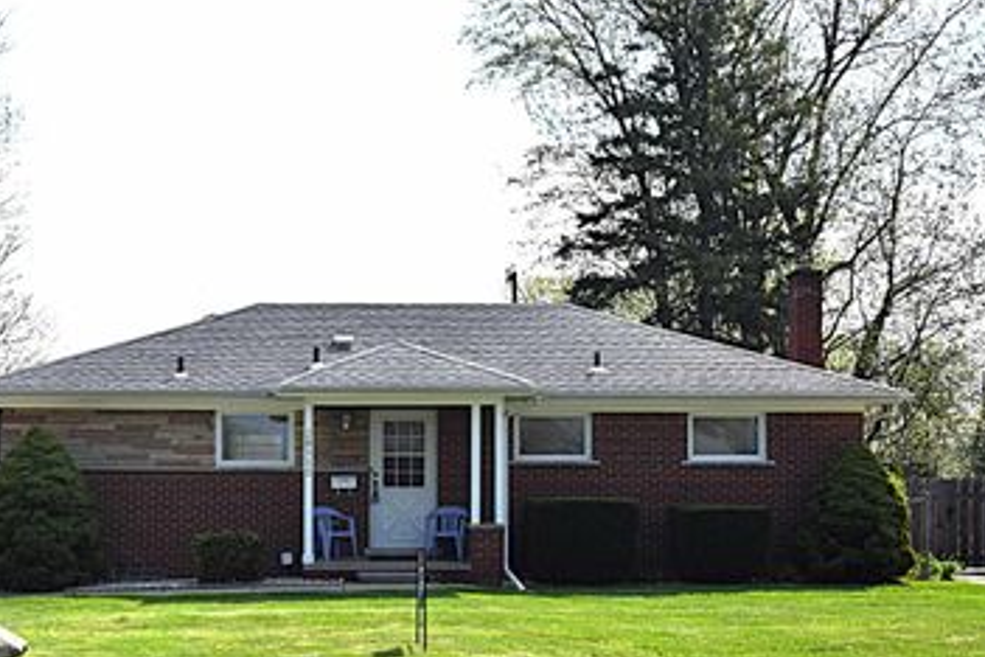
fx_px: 1579
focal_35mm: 58
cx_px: 331
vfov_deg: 23.4
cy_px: 432
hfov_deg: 34.3
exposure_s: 1/1250
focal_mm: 27
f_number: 4.5
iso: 100
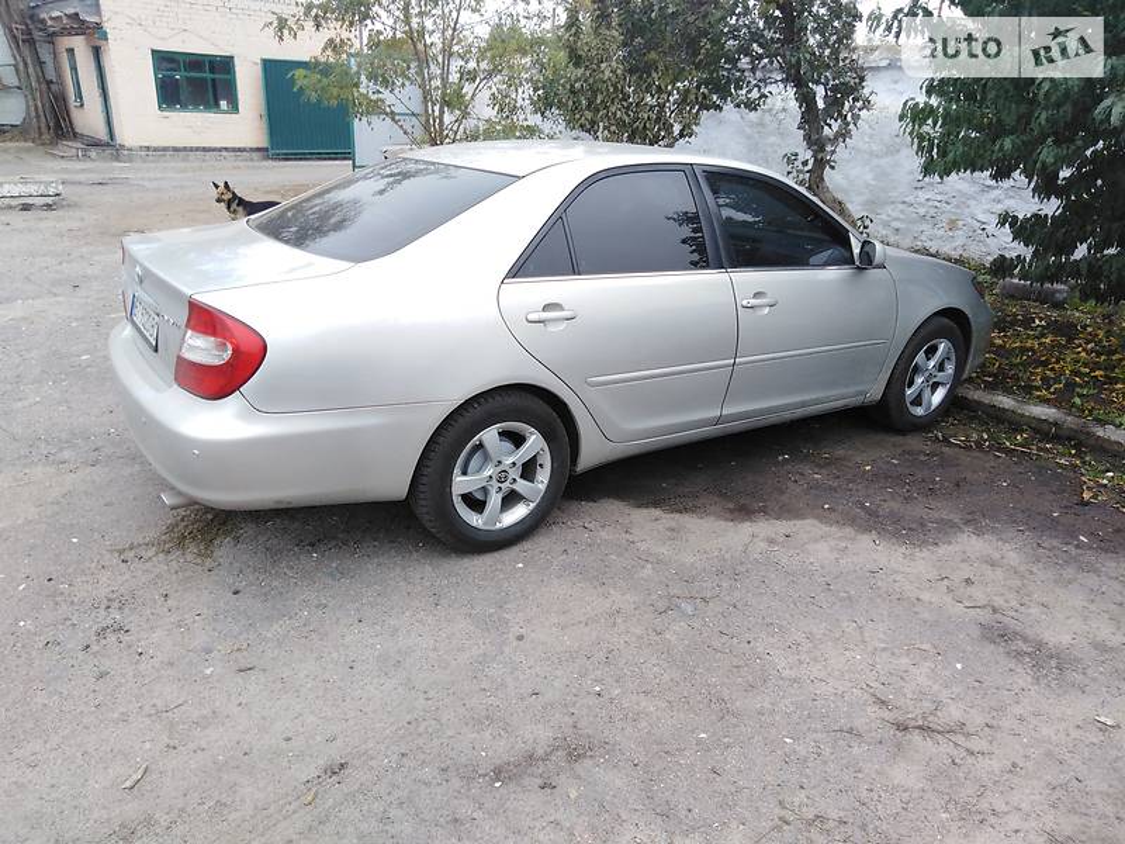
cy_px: 422
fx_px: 812
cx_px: 562
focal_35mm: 25
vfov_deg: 54.9
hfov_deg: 69.4
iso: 100
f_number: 2.2
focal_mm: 3.5
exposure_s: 1/136
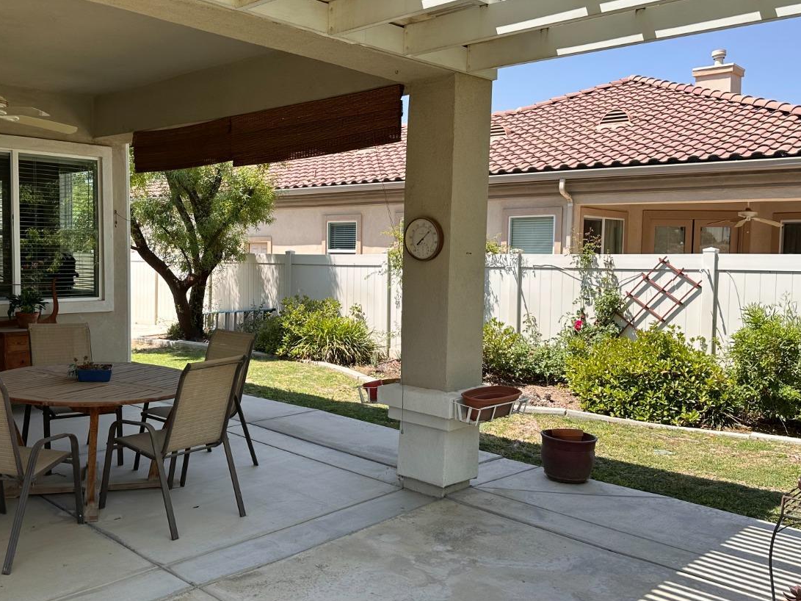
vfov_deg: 42.9
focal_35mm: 33
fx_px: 764
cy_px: 306
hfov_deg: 54.7
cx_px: 300
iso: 80
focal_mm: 6.86
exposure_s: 1/1721
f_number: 1.78
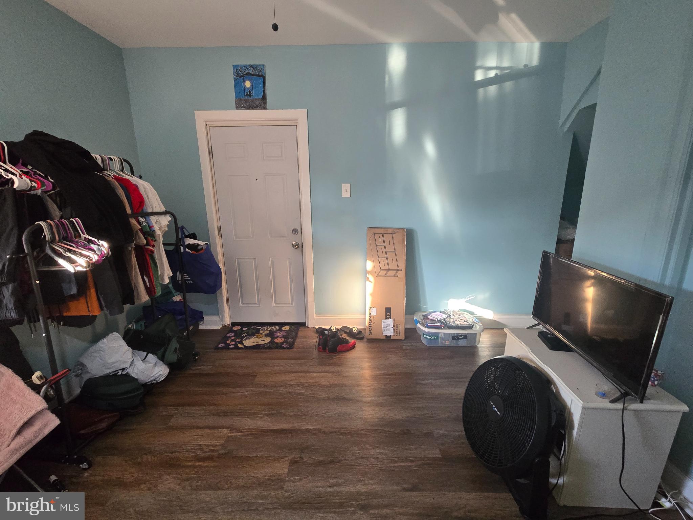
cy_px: 260
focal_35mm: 13
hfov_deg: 106.2
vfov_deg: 89.9
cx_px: 346
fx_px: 260
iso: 640
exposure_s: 1/60
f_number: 2.2
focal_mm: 2.2
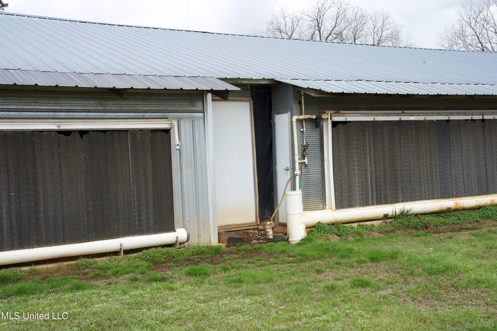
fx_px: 621
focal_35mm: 45
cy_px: 166
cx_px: 248
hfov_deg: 43.6
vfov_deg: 29.9
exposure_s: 1/125
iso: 400
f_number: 16
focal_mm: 45
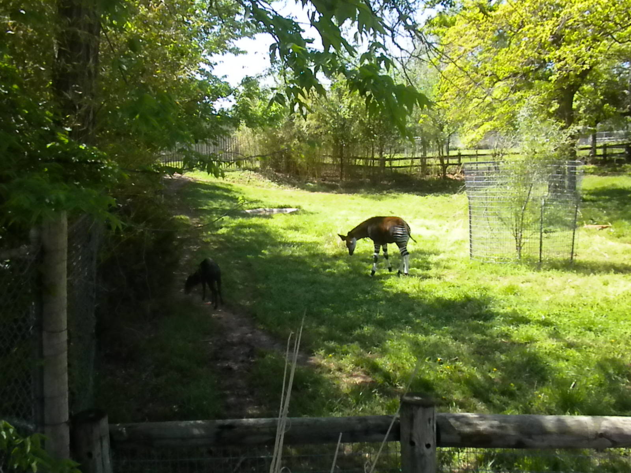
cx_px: 316
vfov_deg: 38.7
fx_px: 674
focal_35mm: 37
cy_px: 236
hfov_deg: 50.1
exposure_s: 1/162
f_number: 10
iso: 640
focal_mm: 6.6
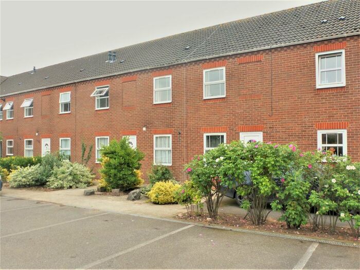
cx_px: 180
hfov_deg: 60.0
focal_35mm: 30
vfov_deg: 46.8
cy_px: 135
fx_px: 312
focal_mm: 5.4
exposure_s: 1/200
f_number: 4
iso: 100
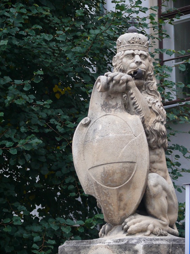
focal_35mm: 119
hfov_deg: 12.4
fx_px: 871
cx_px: 95
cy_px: 127
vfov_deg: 16.6
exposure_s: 1/100
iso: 200
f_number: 3.6
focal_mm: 25.2
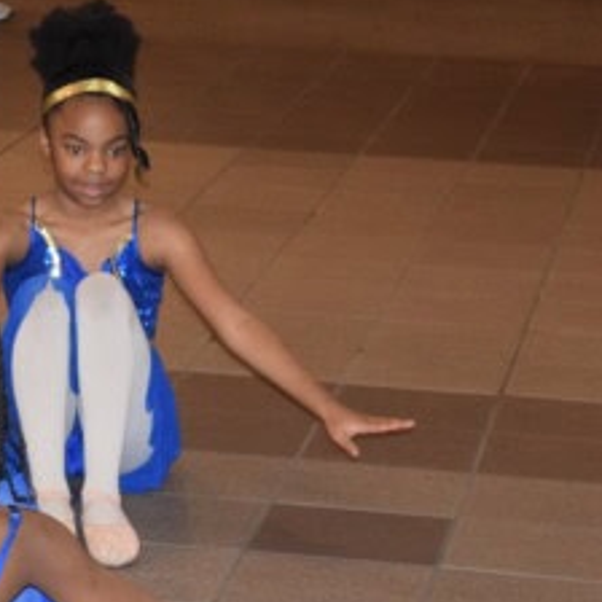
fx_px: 3227
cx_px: 35
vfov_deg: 10.7
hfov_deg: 10.6
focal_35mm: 164
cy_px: 344
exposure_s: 1/60
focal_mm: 48
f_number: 5.3
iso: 3200
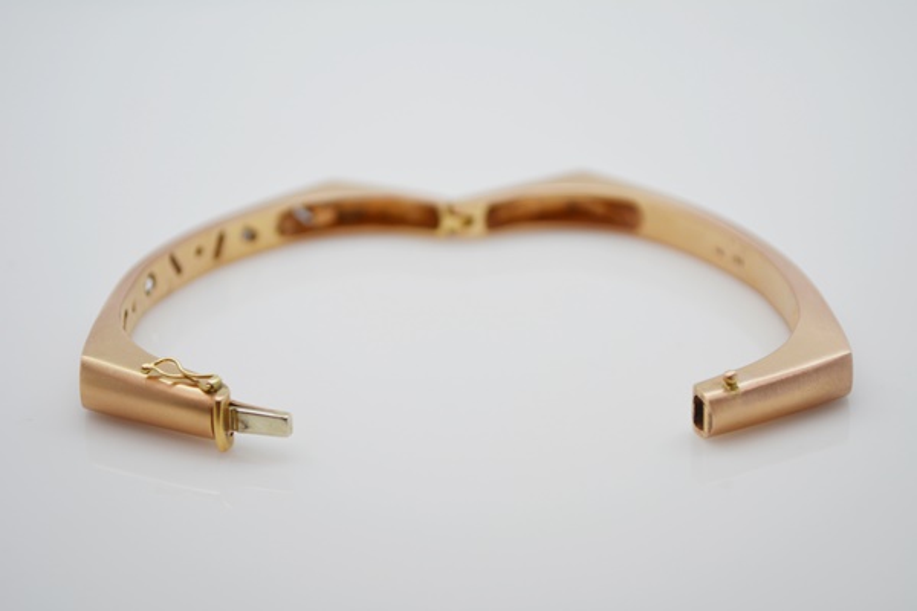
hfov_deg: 24.6
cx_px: 458
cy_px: 306
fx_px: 2101
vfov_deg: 16.6
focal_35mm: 82
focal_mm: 55
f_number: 5.6
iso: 200
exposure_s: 1/125
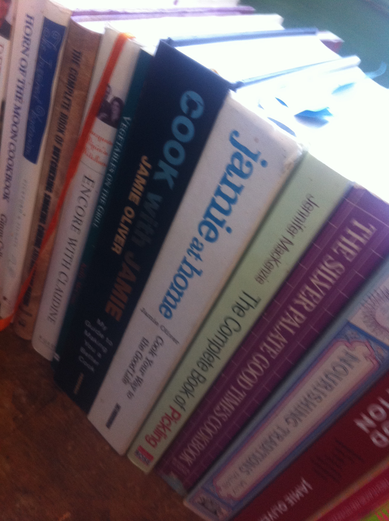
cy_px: 260
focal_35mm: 35
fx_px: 526
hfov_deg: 40.6
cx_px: 194
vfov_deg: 52.7
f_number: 2.8
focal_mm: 3.85
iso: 125
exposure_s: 1/15
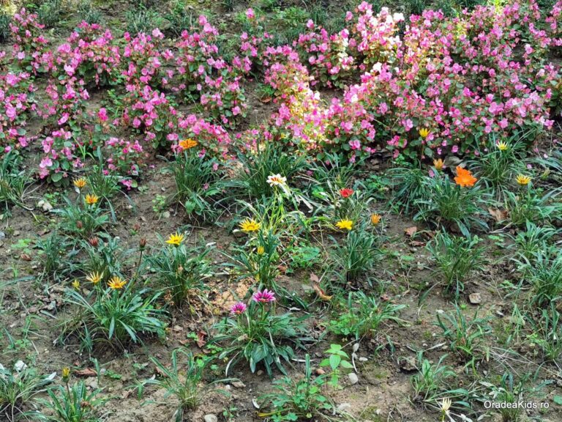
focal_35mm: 38
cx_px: 281
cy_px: 211
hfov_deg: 49.0
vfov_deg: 37.7
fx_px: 617
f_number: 1.6
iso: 50
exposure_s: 1/117
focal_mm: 5.56
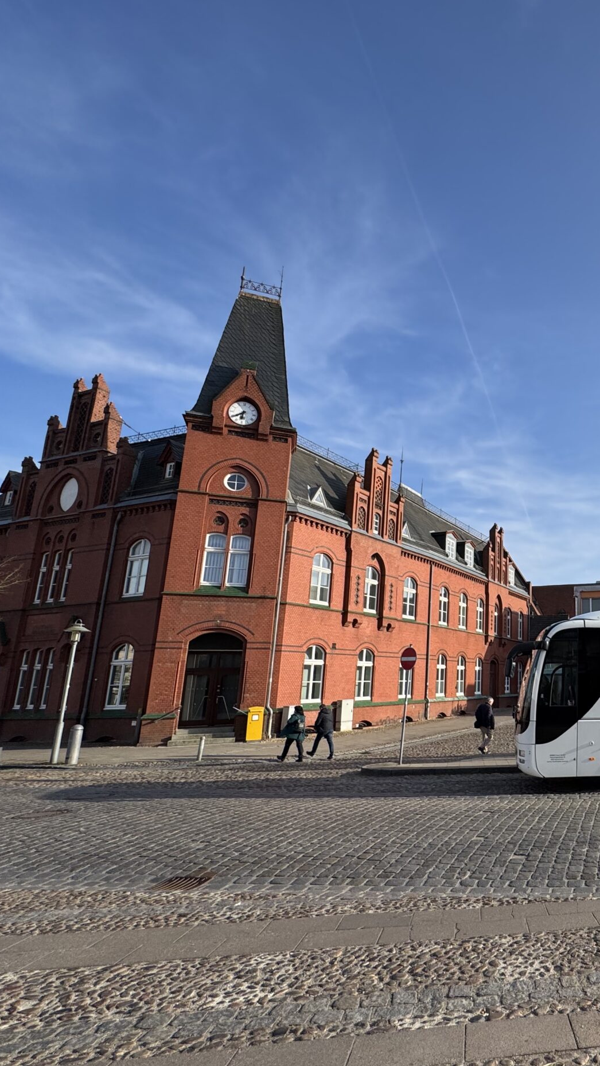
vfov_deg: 83.8
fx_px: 594
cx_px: 602
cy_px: 545
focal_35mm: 21
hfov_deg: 45.2
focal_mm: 2.22
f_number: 2.2
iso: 50
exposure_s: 1/1748
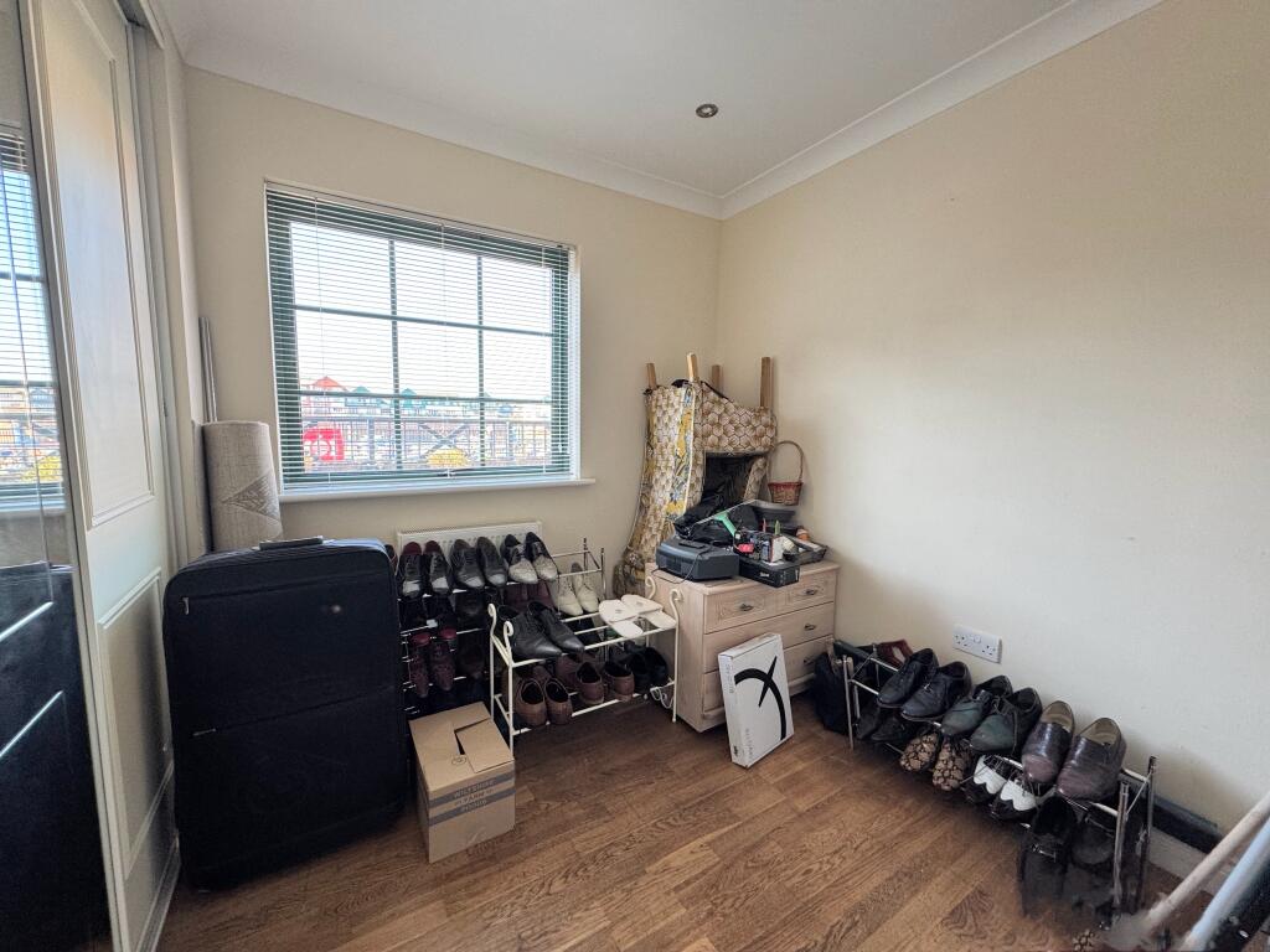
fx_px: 514
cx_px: 635
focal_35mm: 14
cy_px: 476
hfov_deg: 102.1
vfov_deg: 85.7
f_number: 2.2
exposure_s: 1/100
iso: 125
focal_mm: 2.22
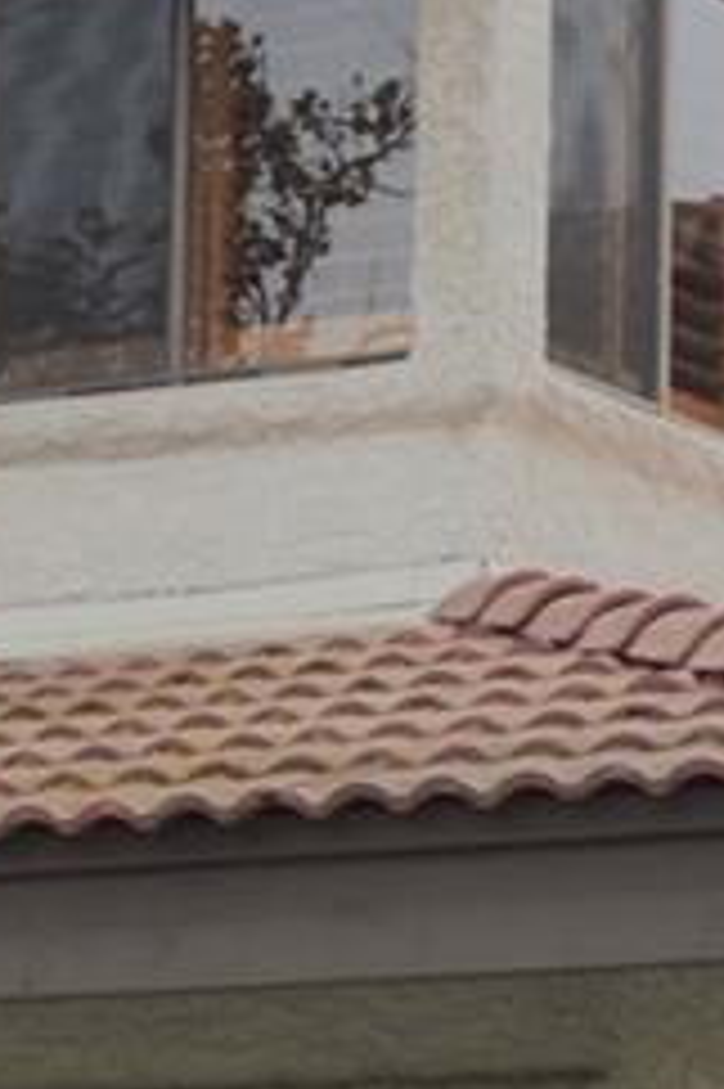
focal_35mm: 203
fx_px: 6132
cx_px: 297
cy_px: 981
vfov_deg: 10.1
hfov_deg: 6.8
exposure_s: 1/200
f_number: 7.1
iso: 100
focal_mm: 32
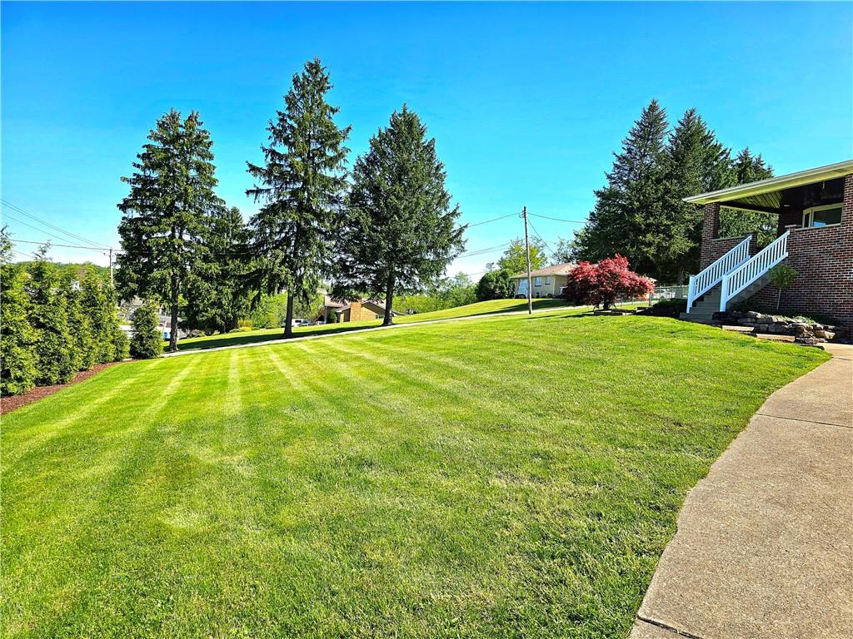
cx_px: 426
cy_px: 320
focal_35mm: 23
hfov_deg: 73.9
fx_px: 567
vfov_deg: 58.9
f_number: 1.7
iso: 16
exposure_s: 1/1429
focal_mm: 6.3
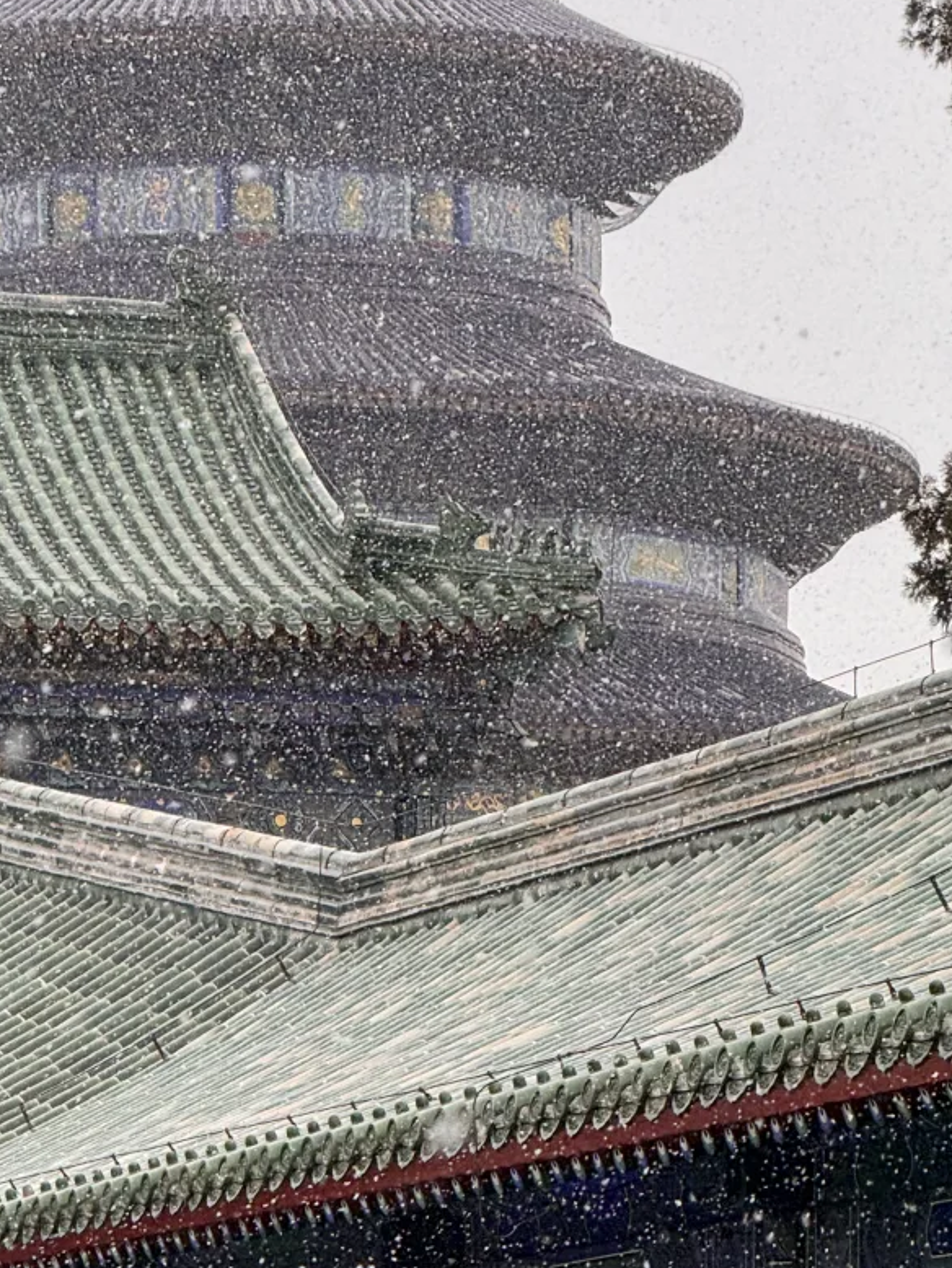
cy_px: 693
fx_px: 8136
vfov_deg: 8.9
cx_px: 227
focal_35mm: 222
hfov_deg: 6.7
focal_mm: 15.66
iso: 50
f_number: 2.8
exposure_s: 1/129
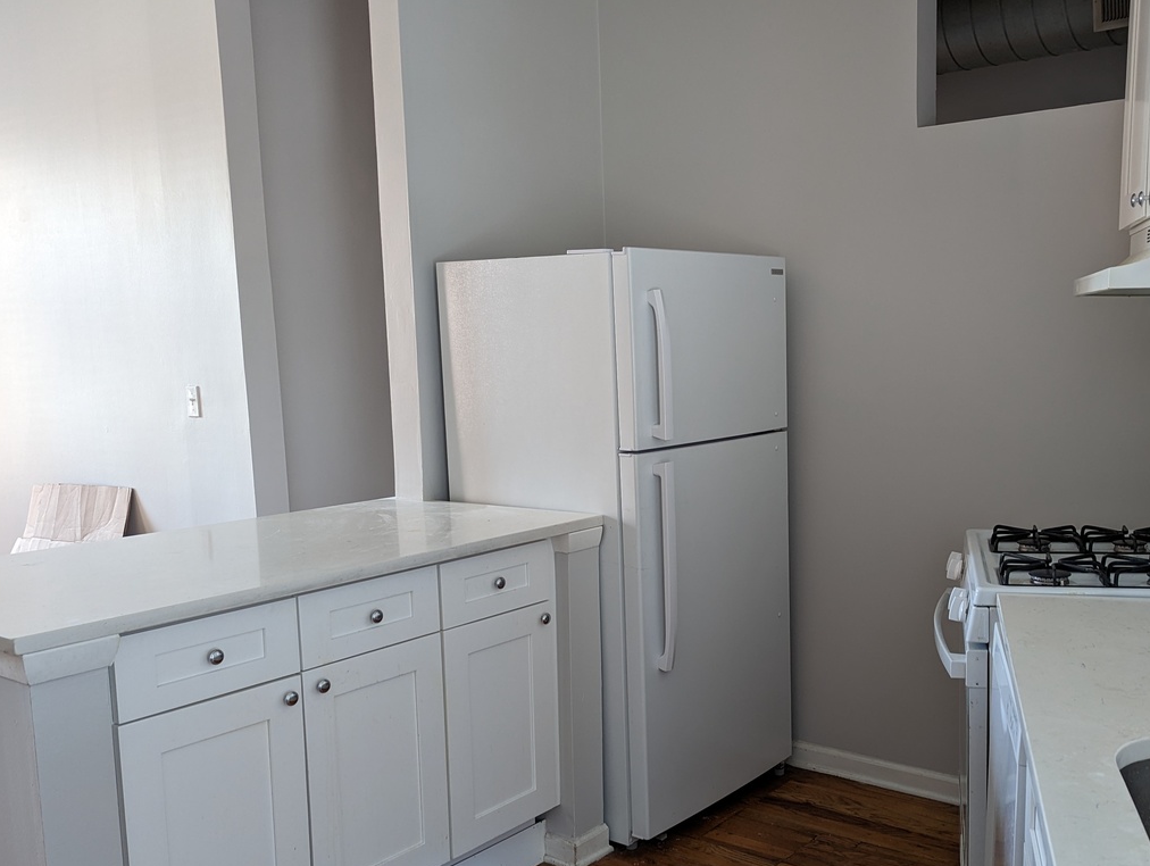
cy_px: 502
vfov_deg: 41.8
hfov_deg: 53.2
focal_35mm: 34
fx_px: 1131
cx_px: 732
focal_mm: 6.81
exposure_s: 1/23.8
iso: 117
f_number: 1.85
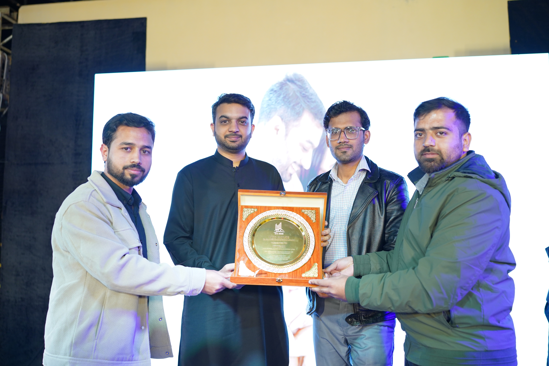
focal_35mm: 35
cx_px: 274
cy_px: 183
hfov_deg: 54.4
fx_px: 534
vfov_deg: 37.9
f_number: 2.2
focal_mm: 35
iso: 1250
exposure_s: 1/160
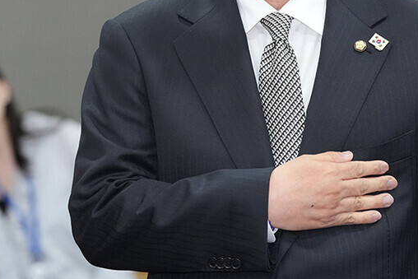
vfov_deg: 4.7
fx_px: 3403
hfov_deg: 7.0
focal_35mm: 293
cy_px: 17
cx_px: 282
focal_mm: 155
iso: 3200
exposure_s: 1/200
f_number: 4.5
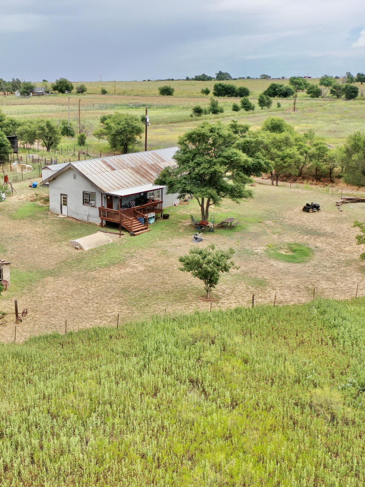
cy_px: 245
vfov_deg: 45.8
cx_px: 91
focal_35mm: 41
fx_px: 577
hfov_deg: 34.4
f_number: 2.8
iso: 100
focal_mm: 10.26
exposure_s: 1/1600
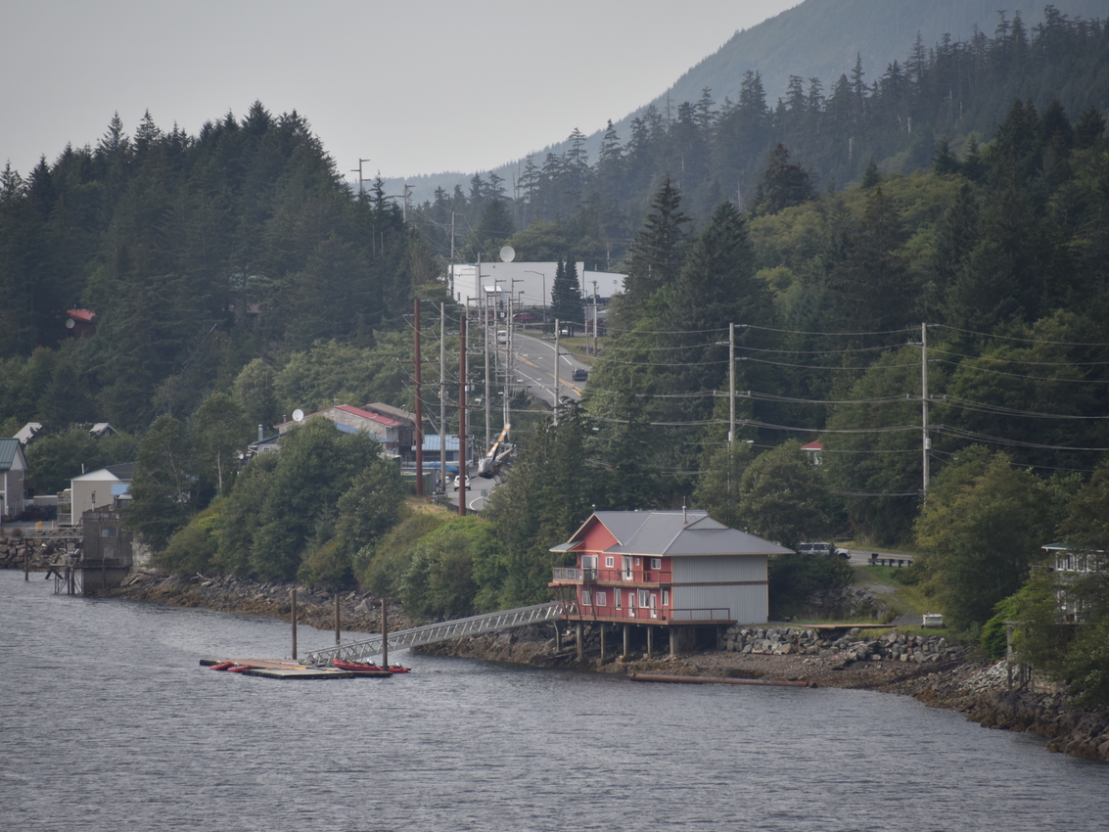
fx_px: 10445
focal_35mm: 326
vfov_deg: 4.6
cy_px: 416
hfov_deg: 6.1
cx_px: 509
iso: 200
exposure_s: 1/640
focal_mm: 300
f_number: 5.6
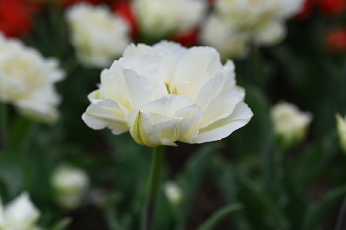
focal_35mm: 50
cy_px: 115
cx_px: 173
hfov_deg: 39.6
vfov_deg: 27.0
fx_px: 481
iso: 640
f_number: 4.5
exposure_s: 1/5000
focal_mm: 50
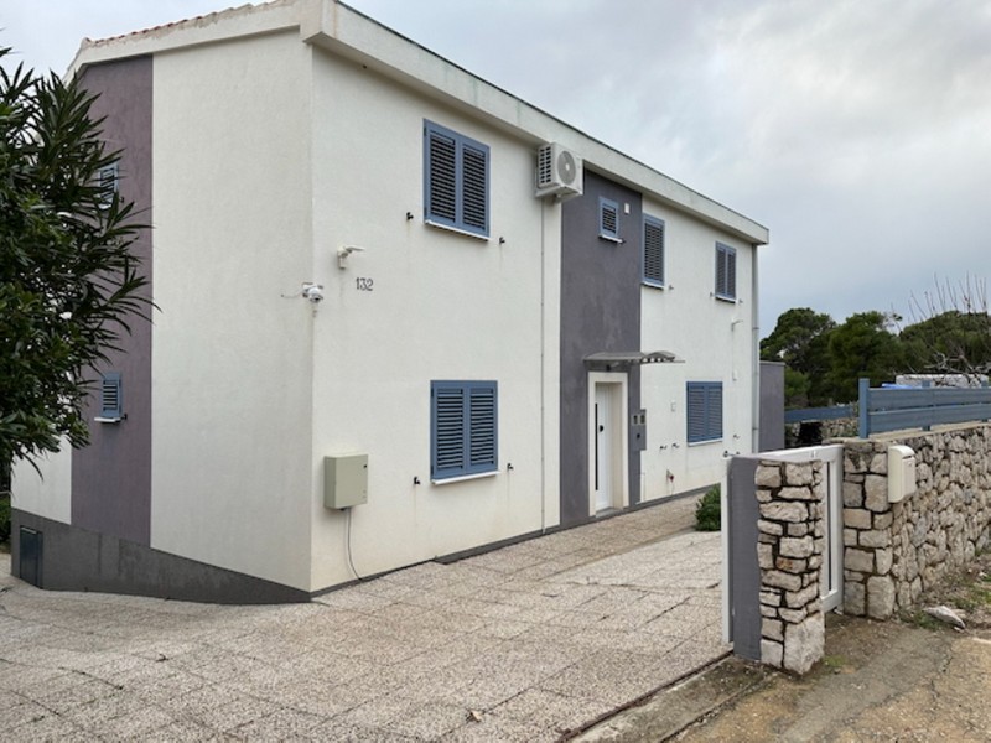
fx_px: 687
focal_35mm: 24
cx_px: 496
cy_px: 372
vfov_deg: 56.8
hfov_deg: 71.6
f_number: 1.78
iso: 80
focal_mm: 6.86
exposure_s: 1/663
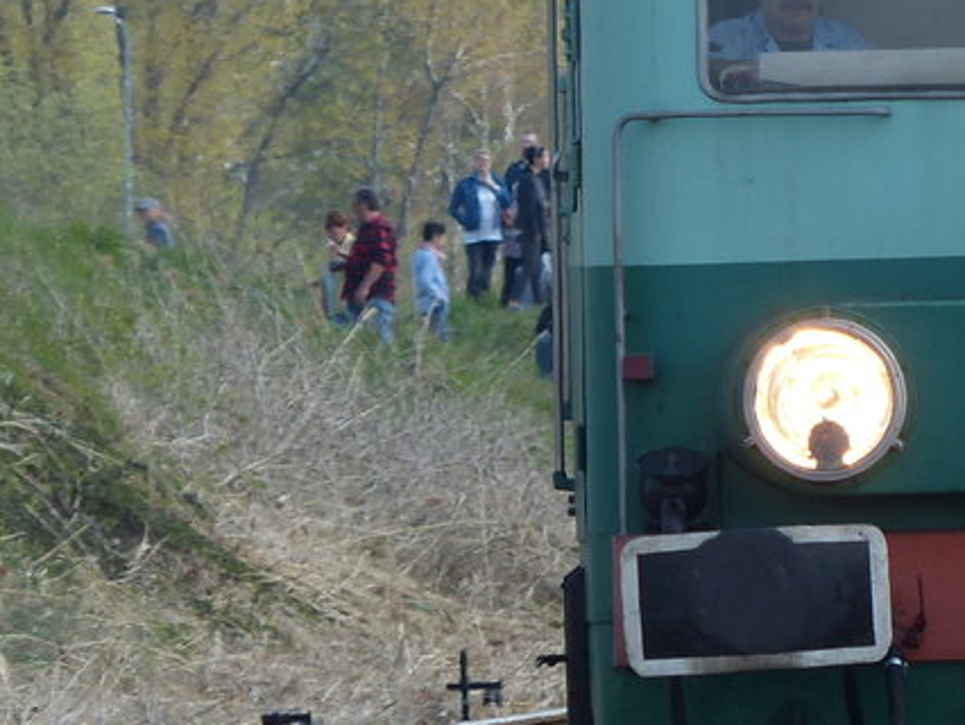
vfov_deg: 1.3
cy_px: 220
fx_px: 30794
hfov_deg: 1.8
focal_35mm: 1104
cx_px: 1173
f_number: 4
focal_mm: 70.5
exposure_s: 1/500
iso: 100
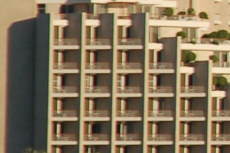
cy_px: 2
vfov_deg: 1.0
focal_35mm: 1374
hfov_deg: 1.5
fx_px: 8766
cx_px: 689
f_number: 7.1
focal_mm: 125
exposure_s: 1/800
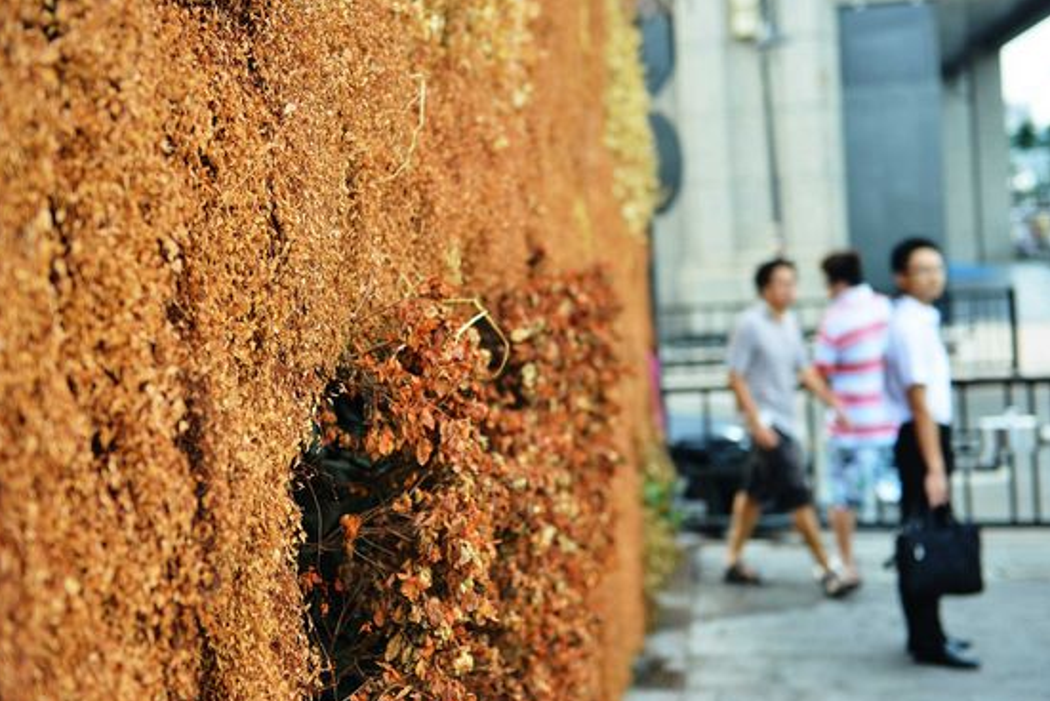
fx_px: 1430
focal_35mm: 49
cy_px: 346
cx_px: 484
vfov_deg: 27.6
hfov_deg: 40.3
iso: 100
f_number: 2.8
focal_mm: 45
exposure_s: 1/200
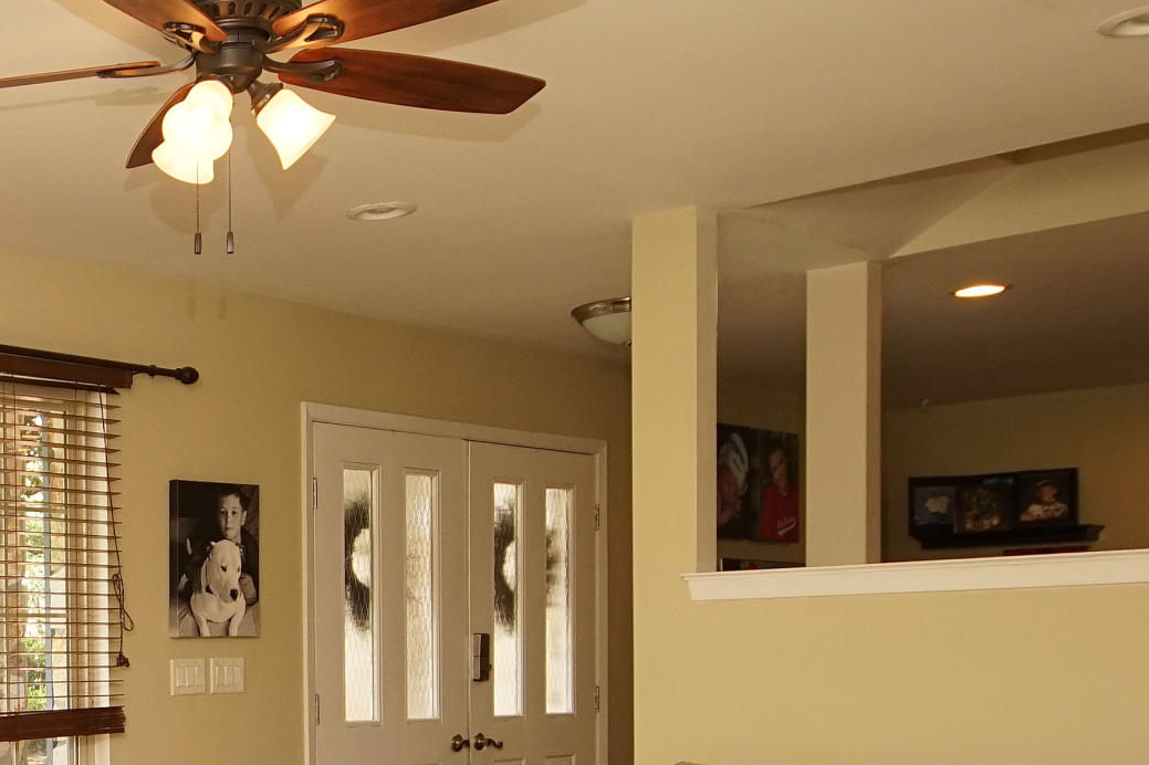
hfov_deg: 33.8
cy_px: 731
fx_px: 1659
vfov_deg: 25.0
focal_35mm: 52
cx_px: -76
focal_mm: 12
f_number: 4.5
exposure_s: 1/160
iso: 640
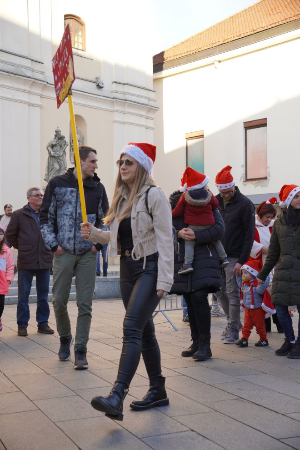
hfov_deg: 30.0
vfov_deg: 43.7
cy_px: 225
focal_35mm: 45
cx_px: 150
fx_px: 561
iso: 160
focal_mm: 29.9
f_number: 4
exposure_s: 1/200
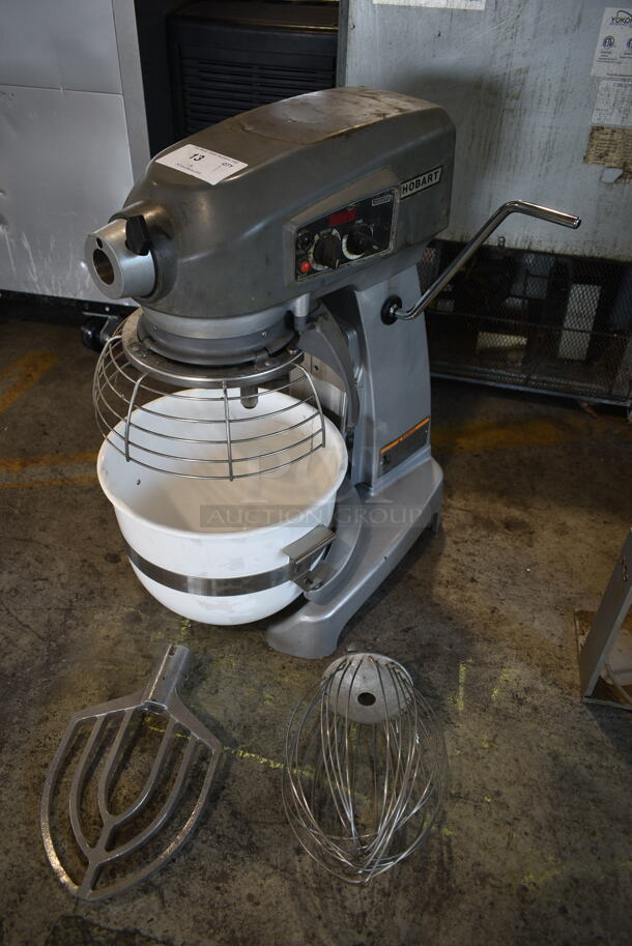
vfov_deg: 67.3
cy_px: 473
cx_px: 316
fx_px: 710
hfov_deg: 48.0
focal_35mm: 27
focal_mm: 18
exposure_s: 1/30
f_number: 3.5
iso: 110
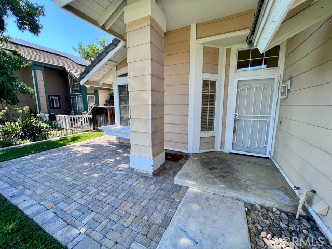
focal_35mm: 13
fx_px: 125
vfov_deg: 89.9
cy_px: 124
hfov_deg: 106.2
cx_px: 166
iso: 32
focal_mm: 1.57
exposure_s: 1/350
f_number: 1.8
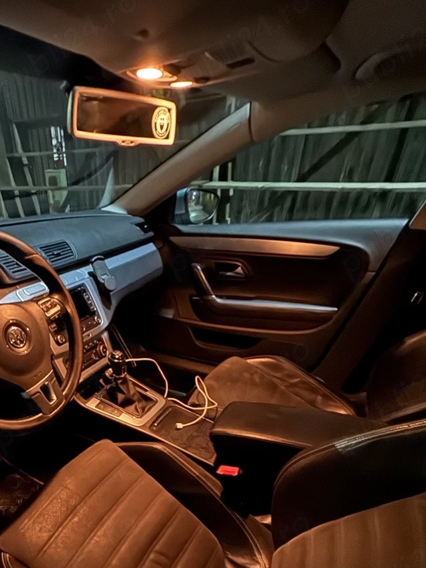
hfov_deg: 58.1
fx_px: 361
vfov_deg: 71.5
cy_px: 421
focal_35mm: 22
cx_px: 109
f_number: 2.2
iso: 3200
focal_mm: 2.22
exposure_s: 1/8
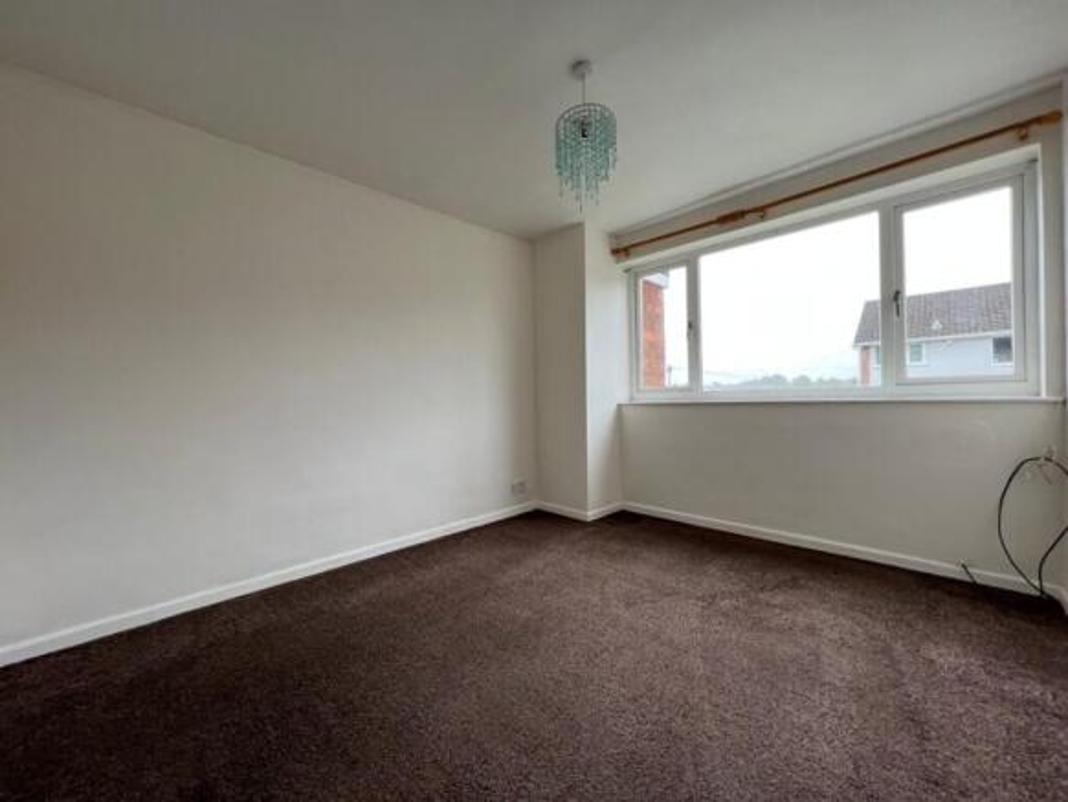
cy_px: 401
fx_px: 401
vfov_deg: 90.0
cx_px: 534
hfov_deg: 106.2
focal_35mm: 13
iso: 50
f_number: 1.8
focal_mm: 1.57
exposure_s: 1/99
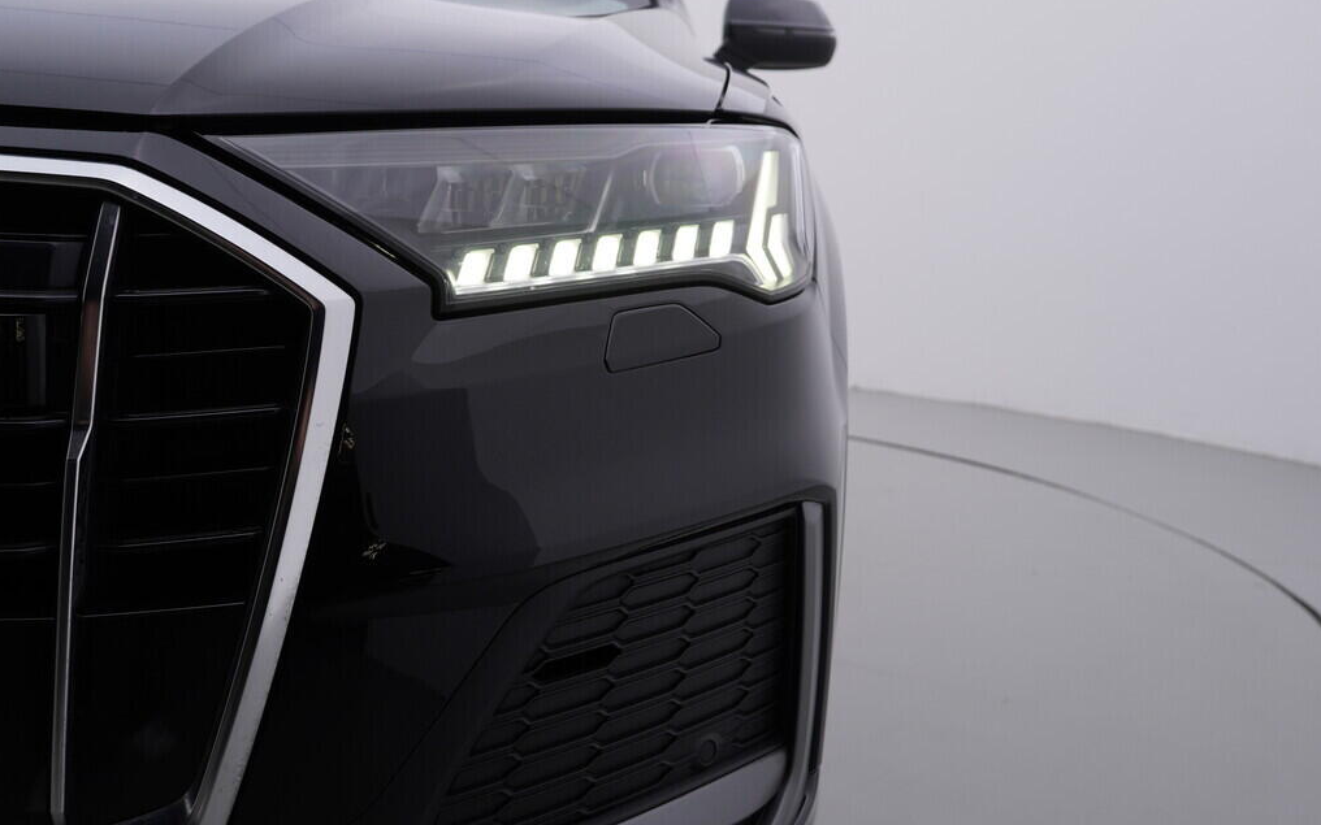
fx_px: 1332
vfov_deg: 34.4
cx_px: 659
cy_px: 396
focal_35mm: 37
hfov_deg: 52.7
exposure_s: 1/100
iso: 125
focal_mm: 24
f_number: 4.5
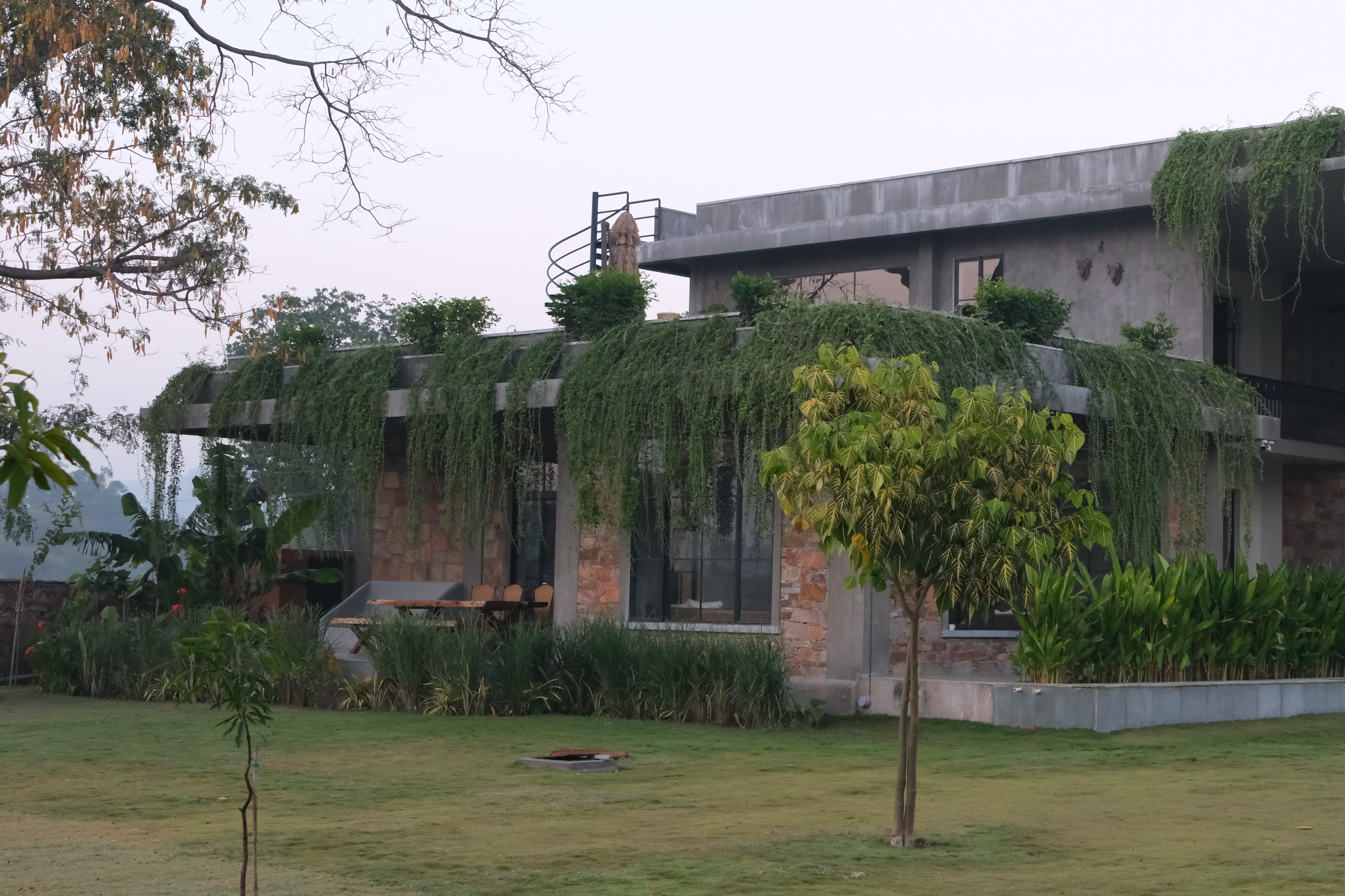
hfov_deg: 32.6
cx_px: 919
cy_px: 355
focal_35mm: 61
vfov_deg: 22.2
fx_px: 2279
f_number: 5.6
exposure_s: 1/128
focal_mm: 29.2
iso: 2500
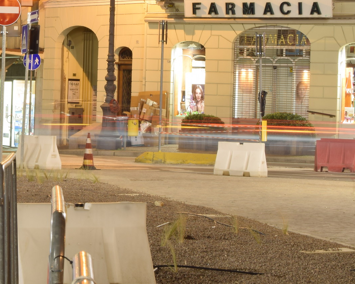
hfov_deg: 10.9
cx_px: -39
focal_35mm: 175
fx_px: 1839
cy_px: 47
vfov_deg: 8.8
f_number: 25
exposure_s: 30
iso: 100
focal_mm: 55
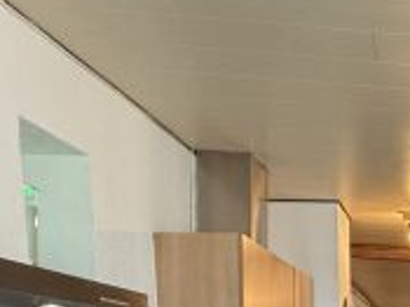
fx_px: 663
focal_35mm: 56
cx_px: 515
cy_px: 397
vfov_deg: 23.2
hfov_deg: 28.8
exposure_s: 1/100
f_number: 2.2
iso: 500
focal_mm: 2.22
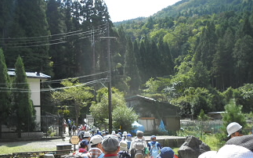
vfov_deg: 30.3
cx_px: 114
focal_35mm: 42
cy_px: 110
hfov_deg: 47.1
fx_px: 290
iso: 64
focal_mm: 5.8
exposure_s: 1/250
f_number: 3.5
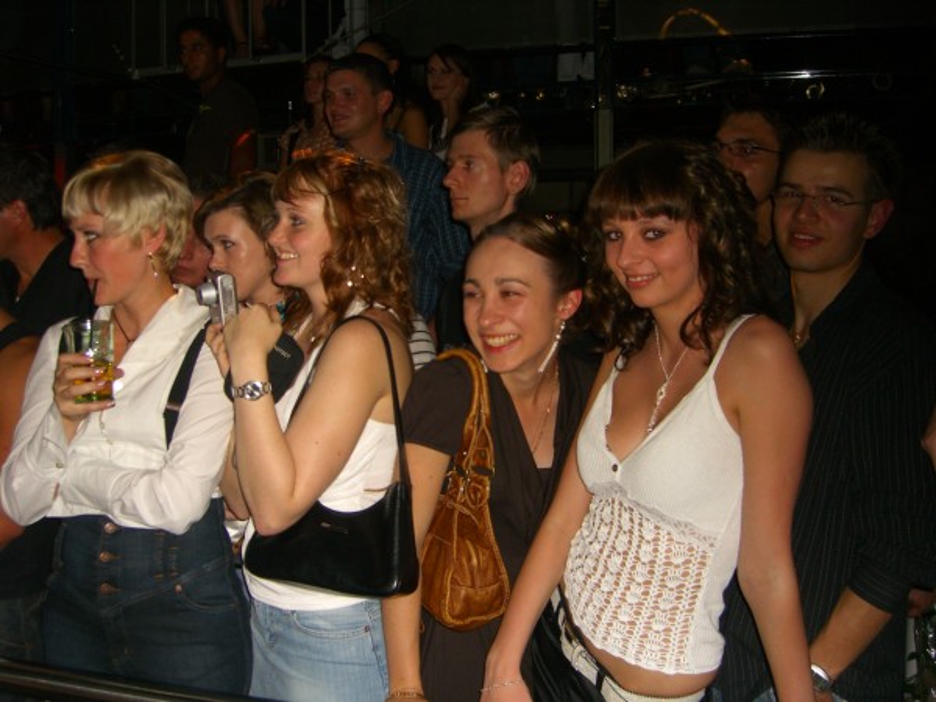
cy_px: 351
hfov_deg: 49.0
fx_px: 1028
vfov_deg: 37.7
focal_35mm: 38
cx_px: 468
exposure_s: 1/60
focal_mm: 7.9
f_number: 2.8
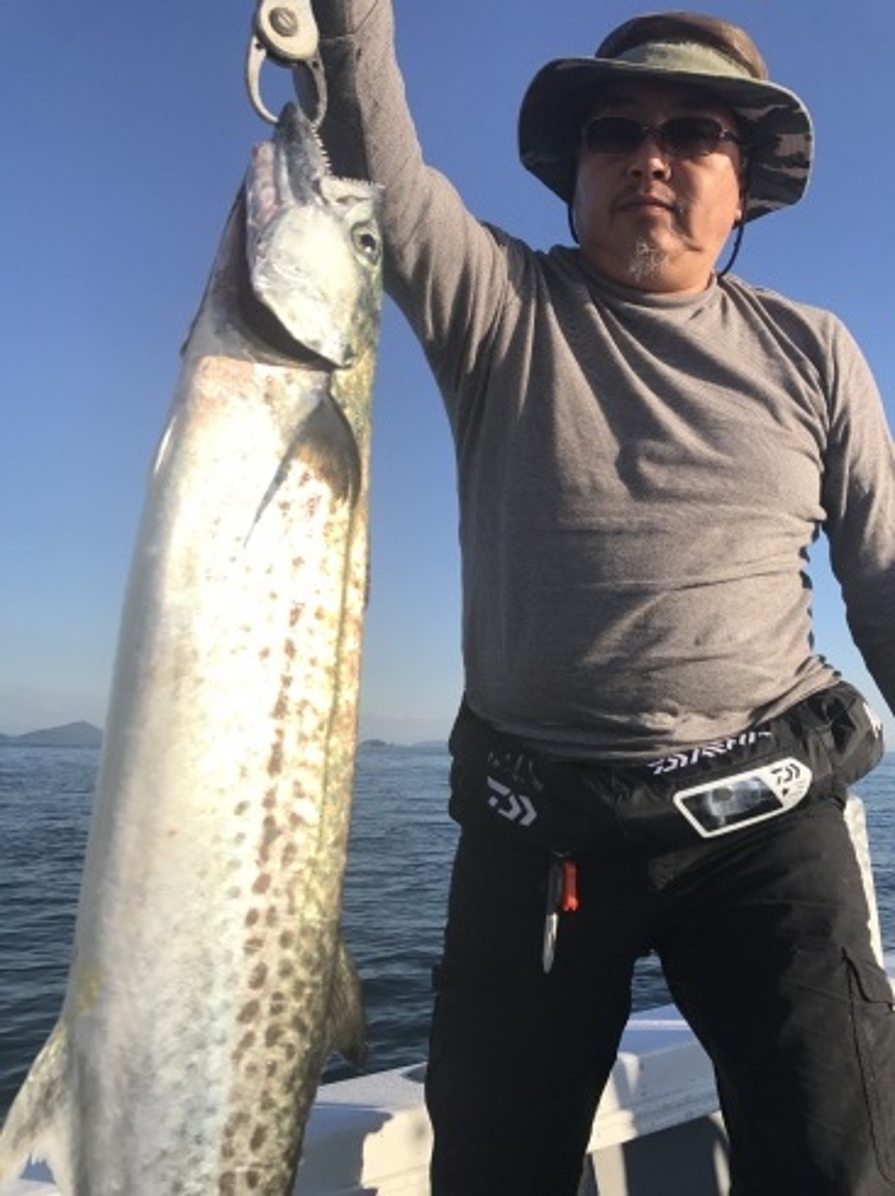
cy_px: 598
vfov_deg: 63.5
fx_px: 966
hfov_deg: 49.7
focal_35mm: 28
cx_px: 448
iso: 20
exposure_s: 1/2283
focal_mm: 3.99
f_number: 1.8
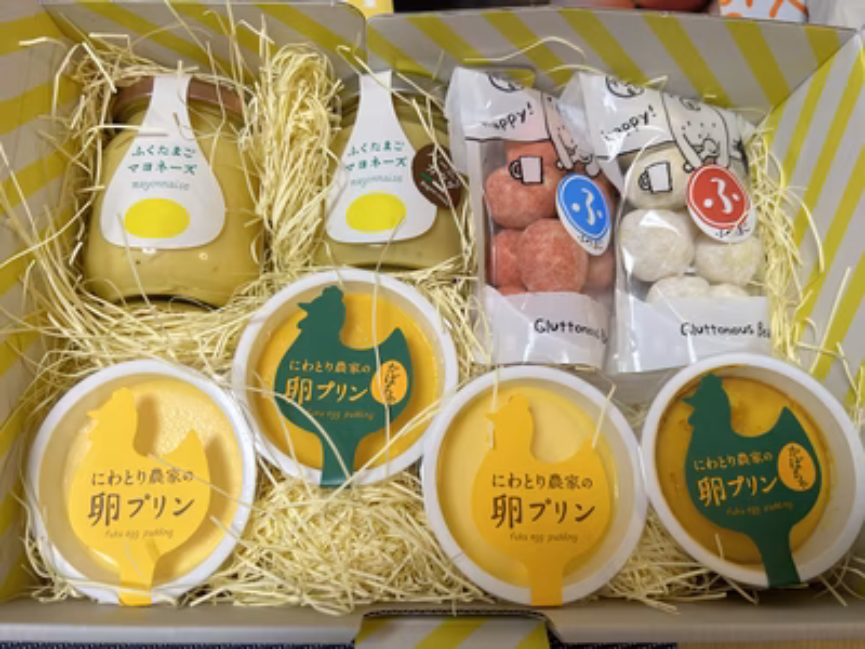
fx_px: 650
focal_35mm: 26
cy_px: 324
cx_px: 432
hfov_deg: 67.3
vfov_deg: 53.1
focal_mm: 5.7
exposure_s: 1/100
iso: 100
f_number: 1.5
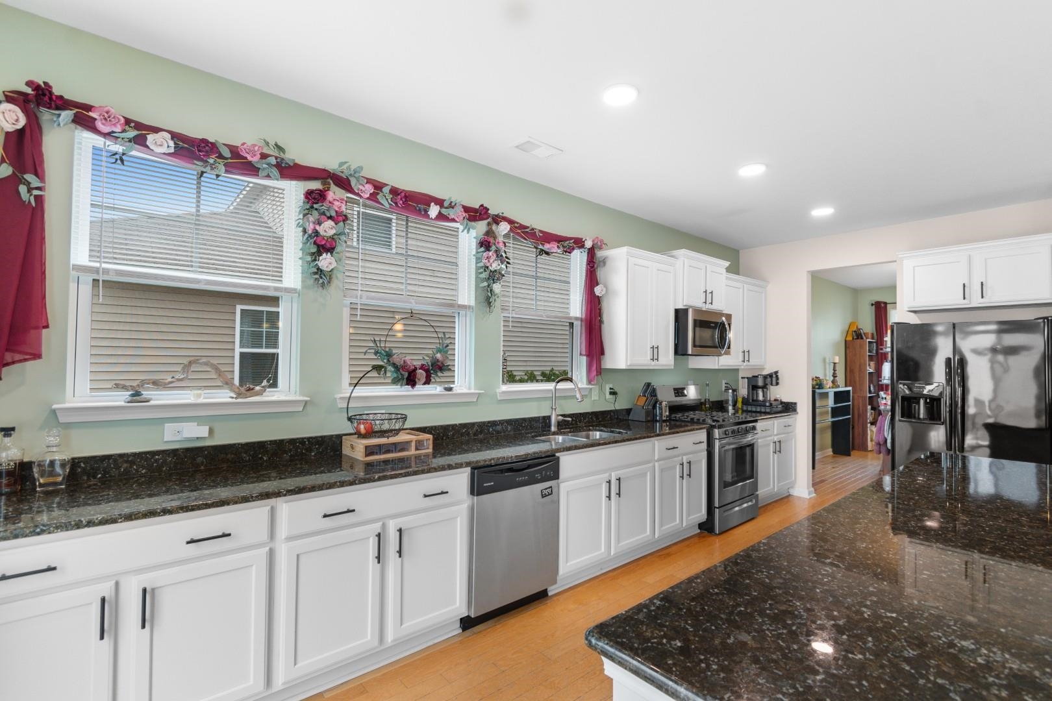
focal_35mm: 16
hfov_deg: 96.7
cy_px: 350
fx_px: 468
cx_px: 526
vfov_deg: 73.7
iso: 100
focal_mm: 11
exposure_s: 1/10
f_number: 4.8
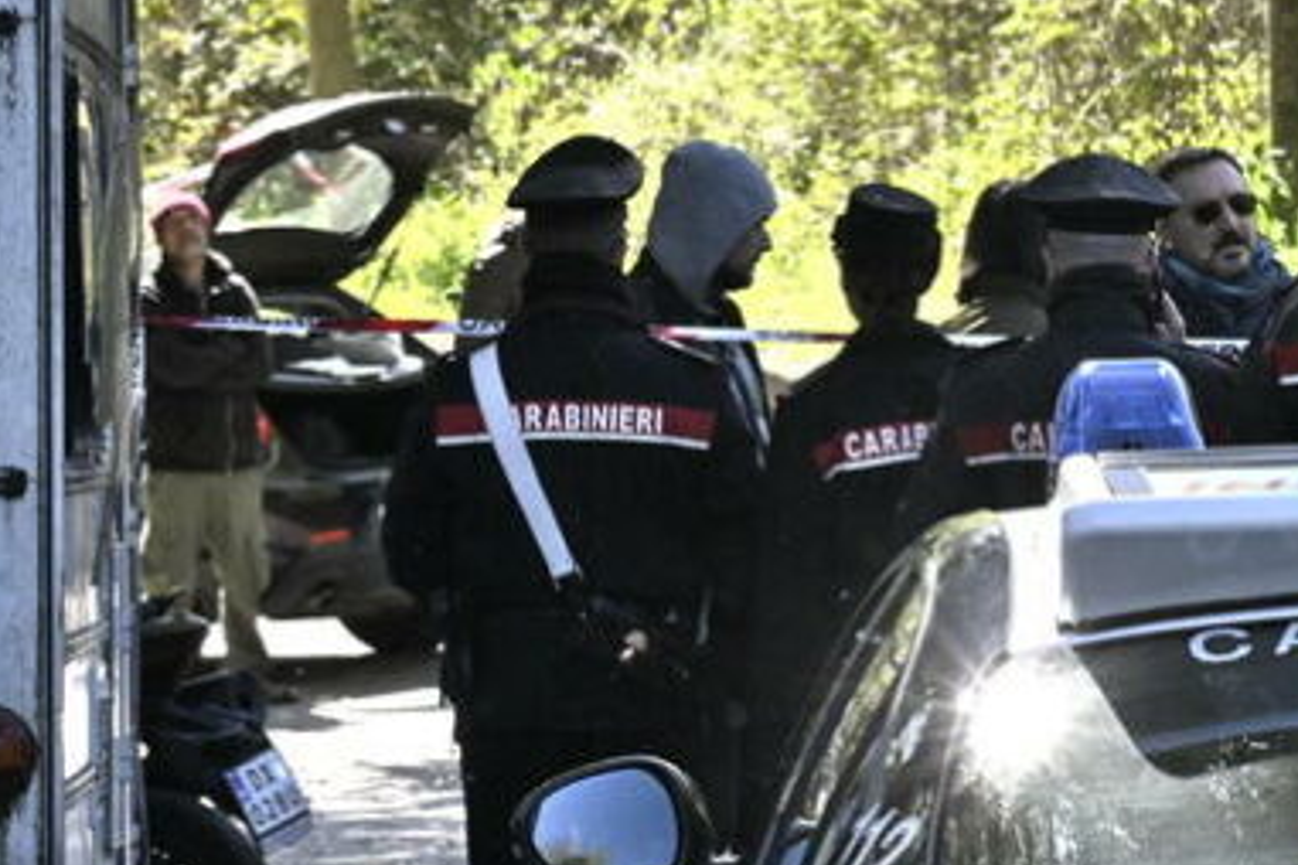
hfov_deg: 7.5
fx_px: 9878
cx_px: 1169
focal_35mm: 274
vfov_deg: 5.0
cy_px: 502
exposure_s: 1/2000
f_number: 11
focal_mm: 100
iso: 5000
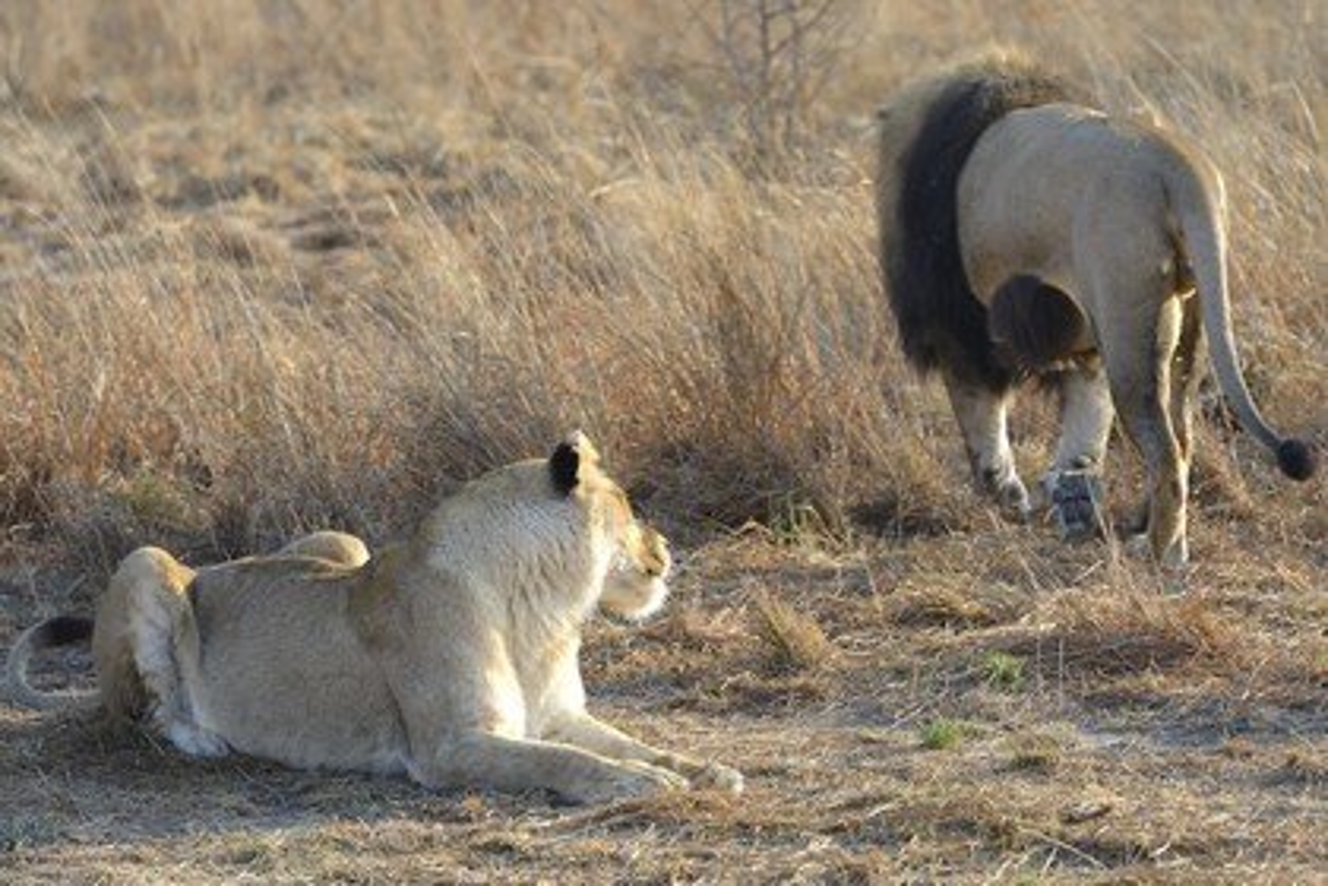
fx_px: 10328
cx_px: 664
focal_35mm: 280
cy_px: 443
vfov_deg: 4.9
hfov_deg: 7.4
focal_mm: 280
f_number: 7.1
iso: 400
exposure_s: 1/400
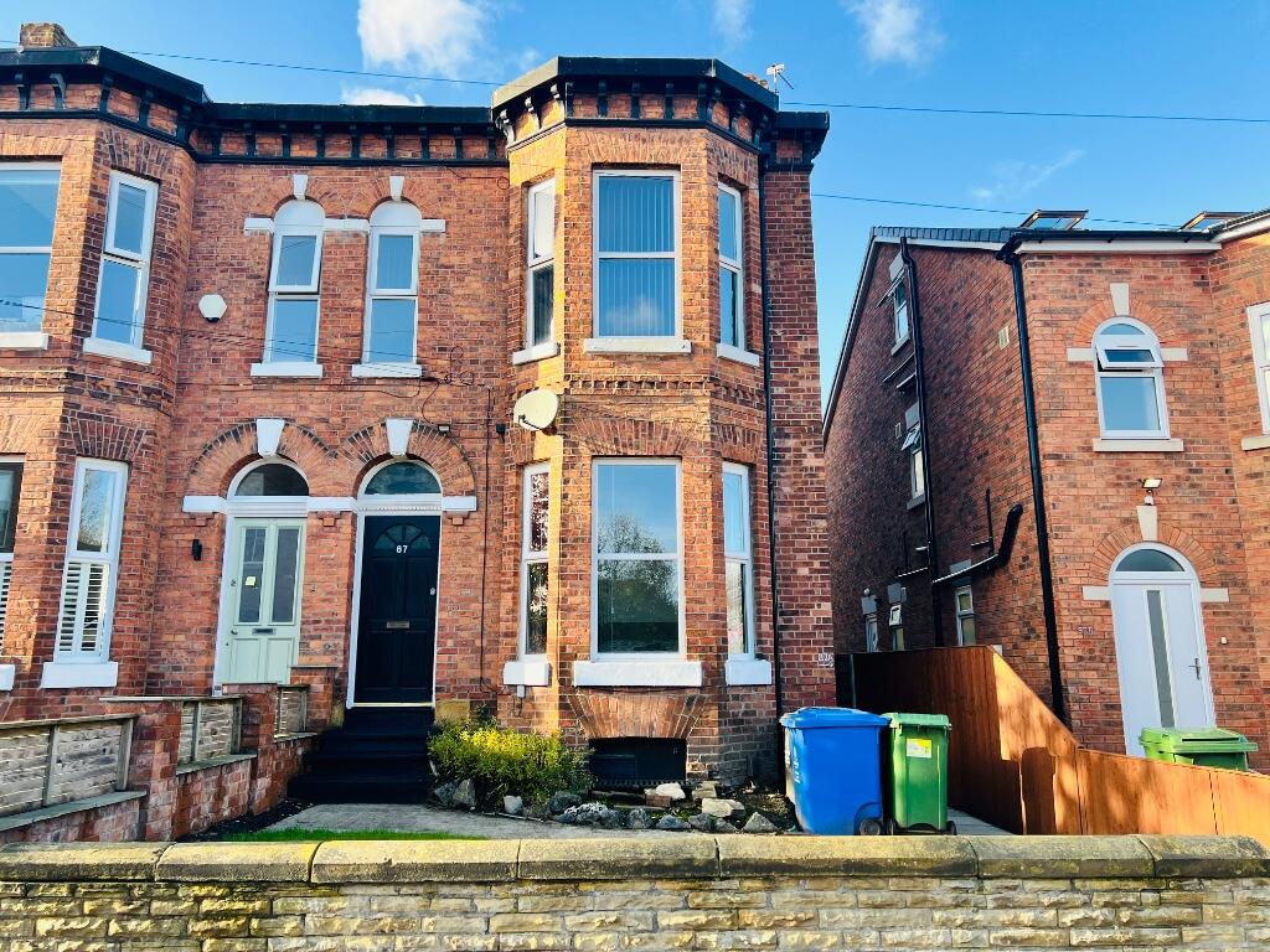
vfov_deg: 53.1
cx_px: 635
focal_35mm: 26
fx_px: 954
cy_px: 476
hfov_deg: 67.3
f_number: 1.5
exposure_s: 1/555
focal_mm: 5.7
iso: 50
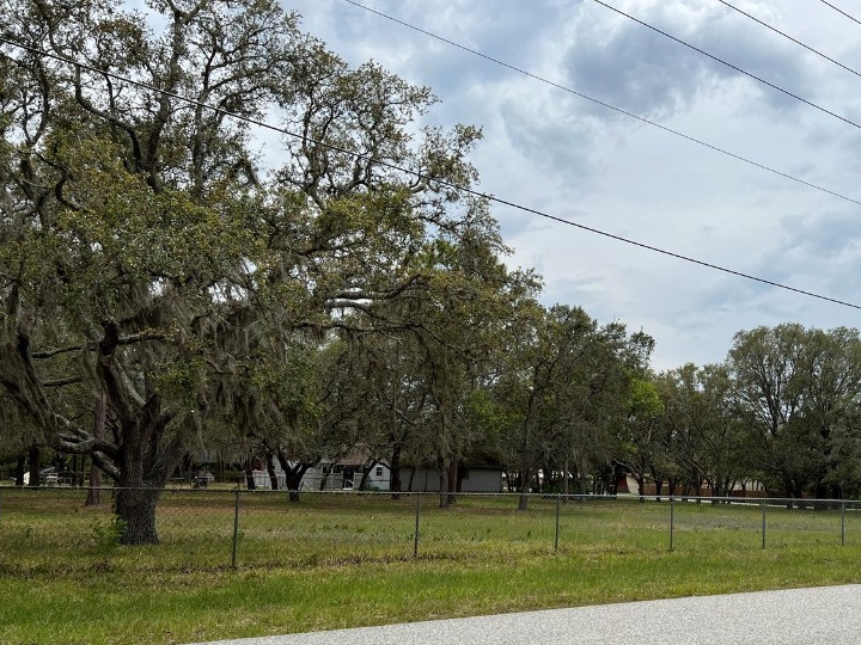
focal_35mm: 37
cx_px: 598
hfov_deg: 49.0
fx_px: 920
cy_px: 422
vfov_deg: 38.3
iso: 50
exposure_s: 1/6993
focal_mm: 5.7
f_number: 1.5
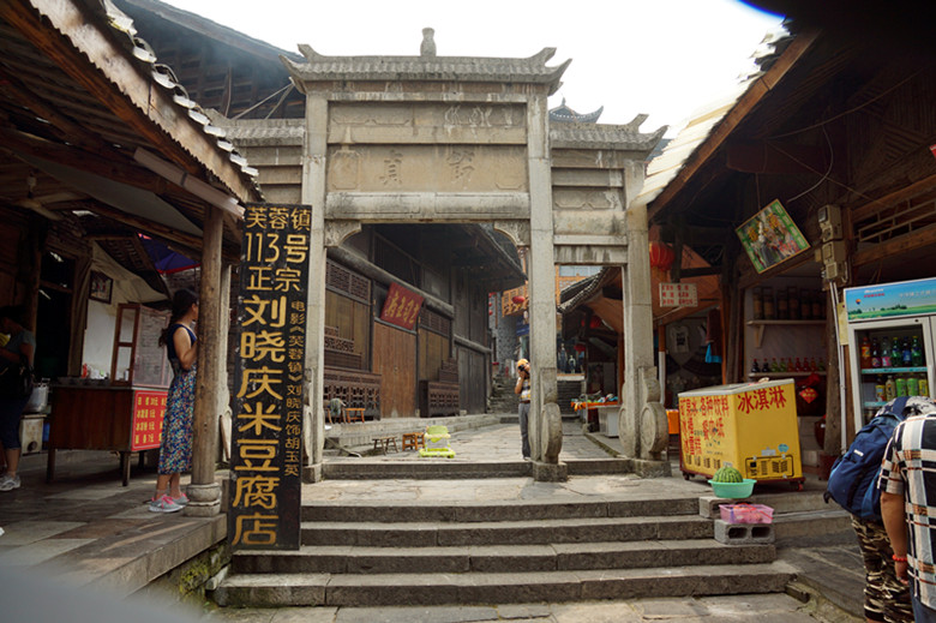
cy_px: 312
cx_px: 468
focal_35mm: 24
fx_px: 624
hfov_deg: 73.8
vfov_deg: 53.1
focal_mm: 16
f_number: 5.6
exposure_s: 1/100
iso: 100
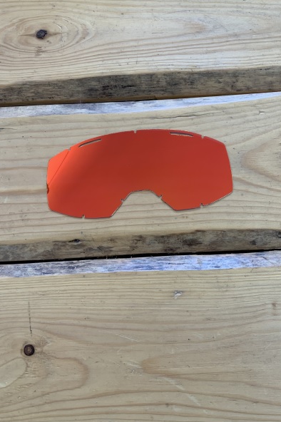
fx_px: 375
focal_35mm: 32
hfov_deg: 41.1
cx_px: 147
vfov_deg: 58.6
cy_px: 185
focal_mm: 4.25
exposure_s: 1/84
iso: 100
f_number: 1.8
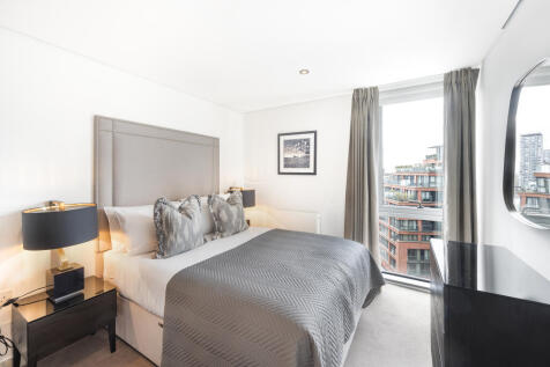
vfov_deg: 81.2
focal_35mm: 14
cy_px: 184
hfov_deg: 104.3
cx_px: 275
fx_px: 214
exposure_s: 1/13
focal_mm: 14
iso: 100
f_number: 10
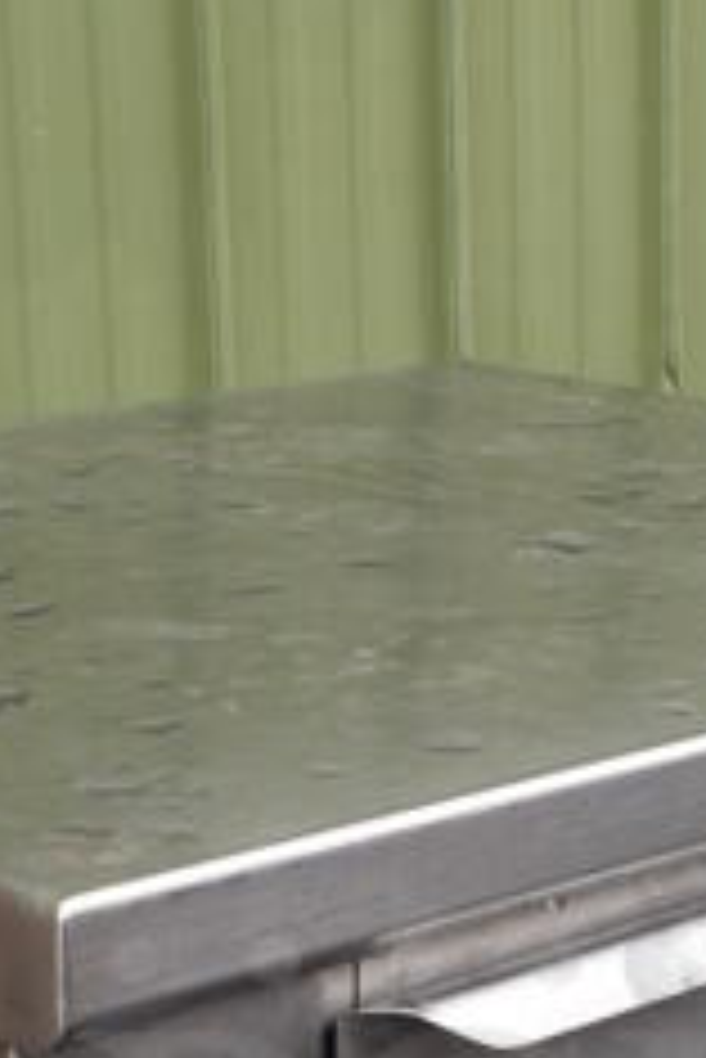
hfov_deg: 13.1
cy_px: 1146
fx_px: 3084
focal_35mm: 105
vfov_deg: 18.7
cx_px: 414
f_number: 6.3
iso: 200
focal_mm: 18
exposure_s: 1/250
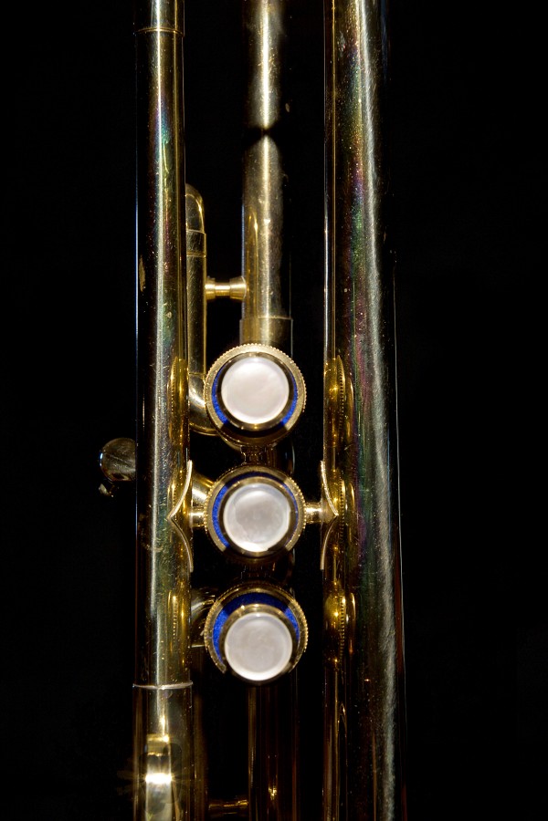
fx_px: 1712
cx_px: 274
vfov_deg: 27.0
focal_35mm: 75
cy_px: 410
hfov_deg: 18.2
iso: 100
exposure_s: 8
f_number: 11
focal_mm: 50
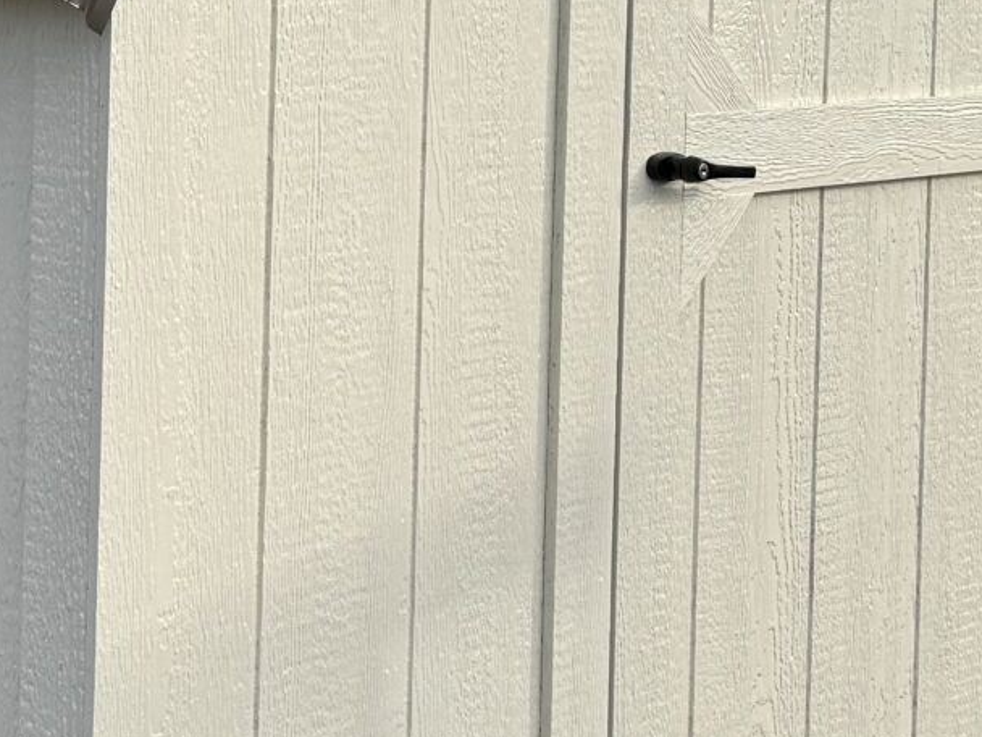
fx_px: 2865
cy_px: 8
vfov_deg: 14.4
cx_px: 249
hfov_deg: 19.3
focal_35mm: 101
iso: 80
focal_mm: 6.76
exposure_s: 1/3021
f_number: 1.78
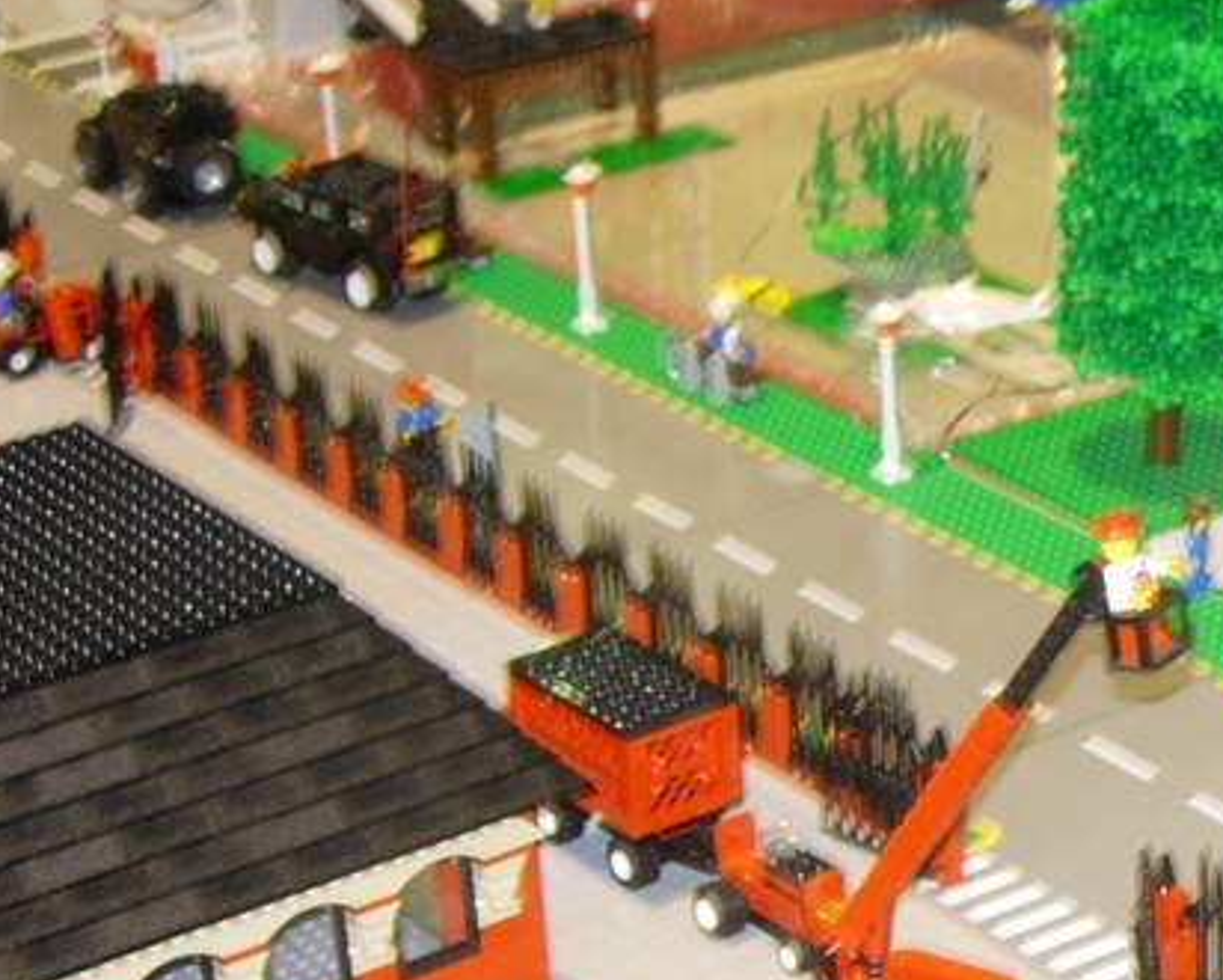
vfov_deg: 14.0
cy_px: 1022
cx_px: 1576
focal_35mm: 108
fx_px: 3911
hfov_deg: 16.8
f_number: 2.8
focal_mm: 7.8
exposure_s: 1/12.6
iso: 79
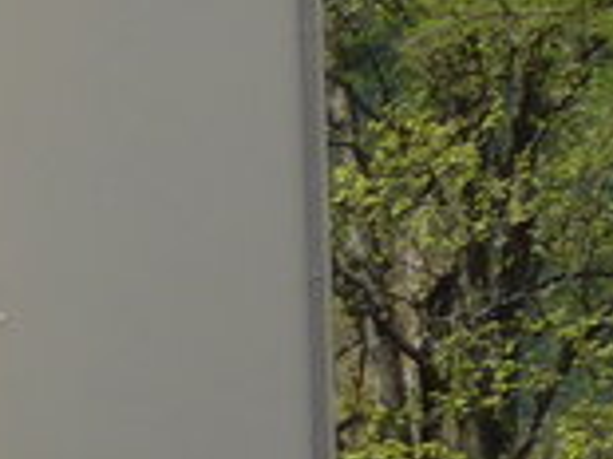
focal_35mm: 341
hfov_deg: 5.6
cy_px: 819
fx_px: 6034
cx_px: -957
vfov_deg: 4.3
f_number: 2.8
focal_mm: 9
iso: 80
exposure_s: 1/1000
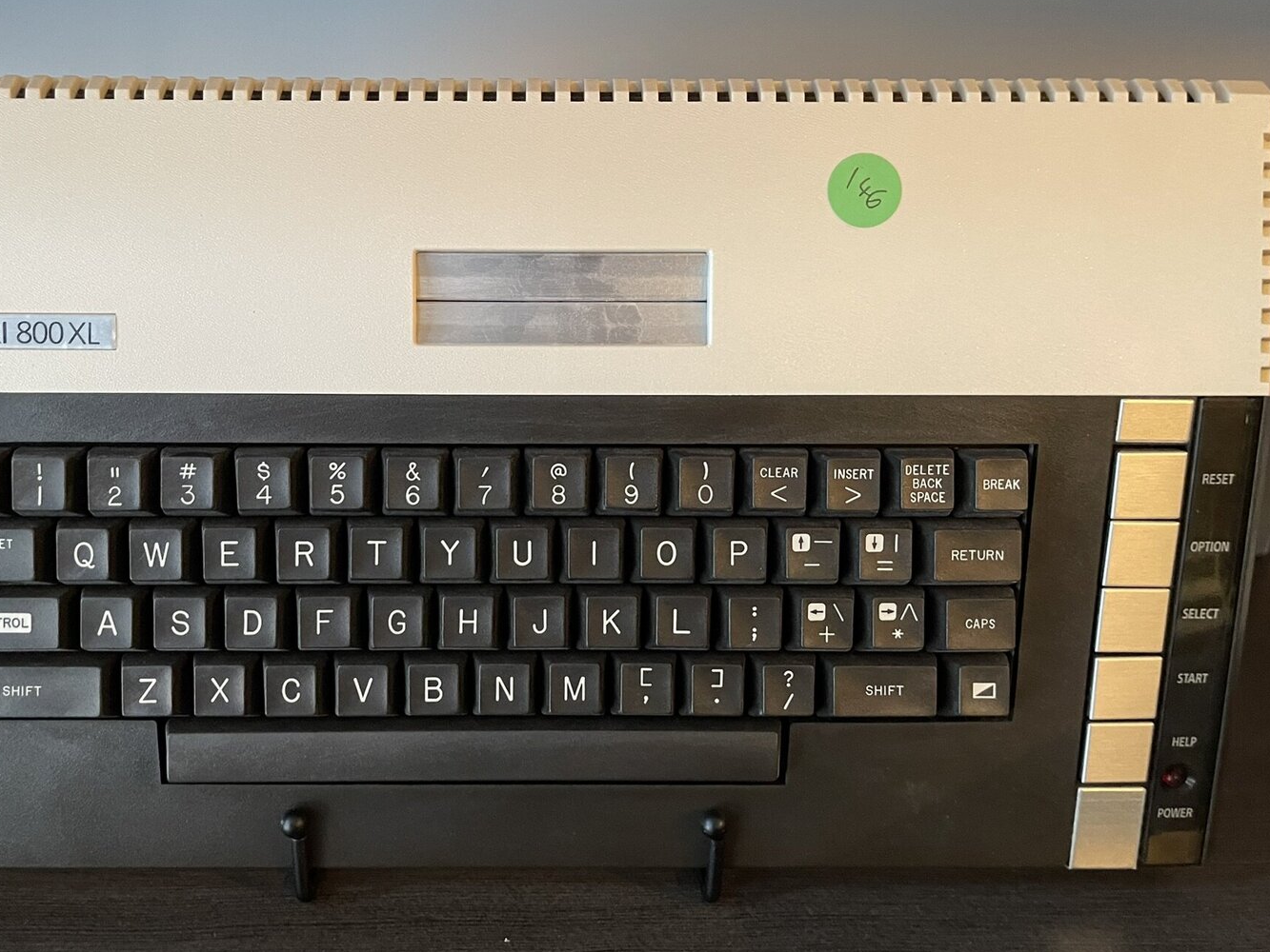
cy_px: 485
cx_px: 557
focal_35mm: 30
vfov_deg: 46.8
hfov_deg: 59.8
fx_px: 1101
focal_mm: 5.1
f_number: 1.6
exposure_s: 1/30
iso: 500
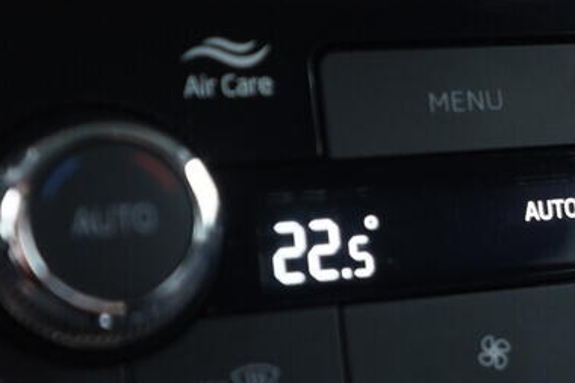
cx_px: 546
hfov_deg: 20.5
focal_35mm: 97
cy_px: 169
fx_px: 1549
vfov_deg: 14.1
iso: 400
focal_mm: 24
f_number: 2.8
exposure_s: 1/40
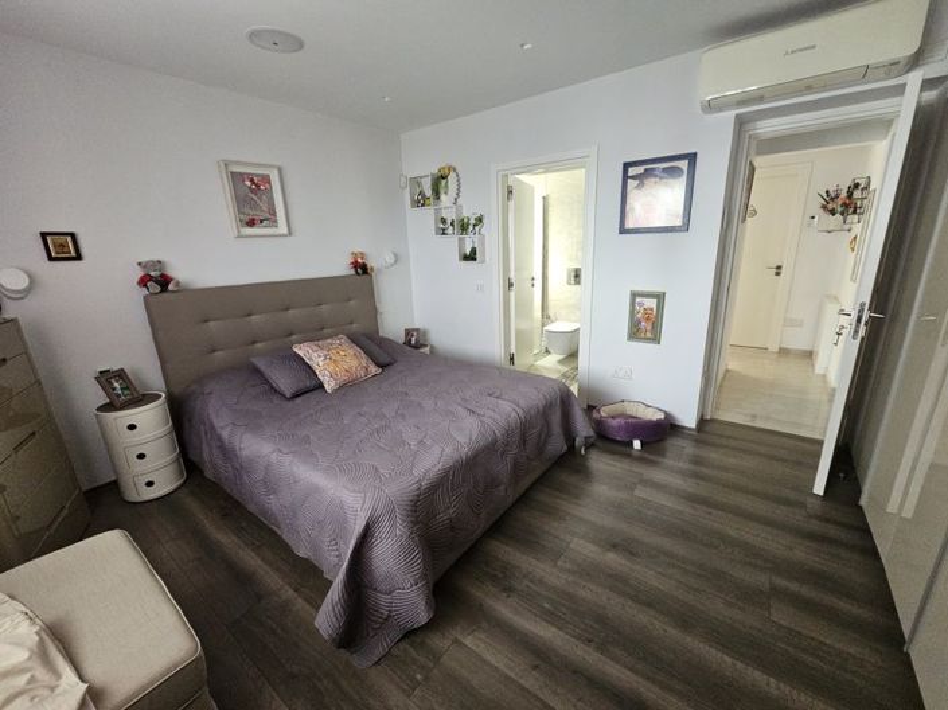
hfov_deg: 106.2
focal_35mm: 13
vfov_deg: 89.9
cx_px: 474
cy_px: 355
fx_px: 356
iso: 400
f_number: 2.2
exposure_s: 1/77
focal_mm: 2.2
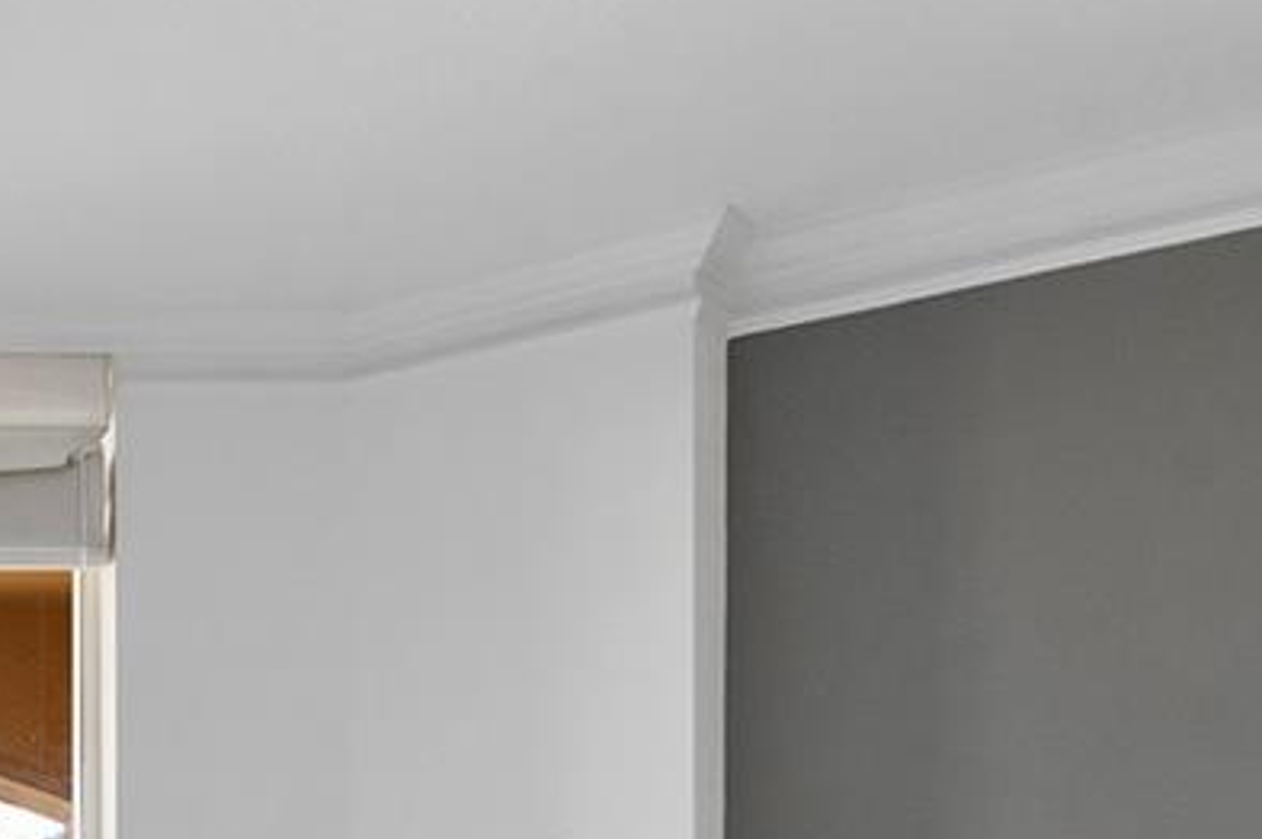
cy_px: 1196
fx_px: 2277
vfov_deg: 18.8
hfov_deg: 26.0
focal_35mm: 65
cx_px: -426
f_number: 9
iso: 640
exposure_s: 1/25
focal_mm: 16
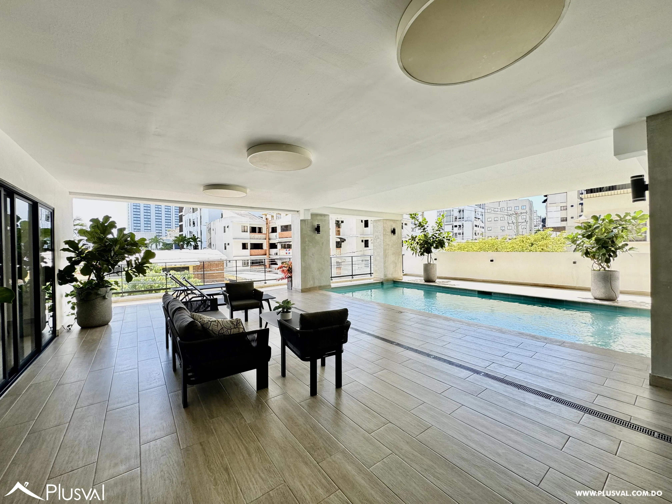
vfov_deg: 85.7
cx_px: 336
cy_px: 252
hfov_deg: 102.1
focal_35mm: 14
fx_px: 272
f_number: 2.2
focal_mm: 2.22
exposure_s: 1/99
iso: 50
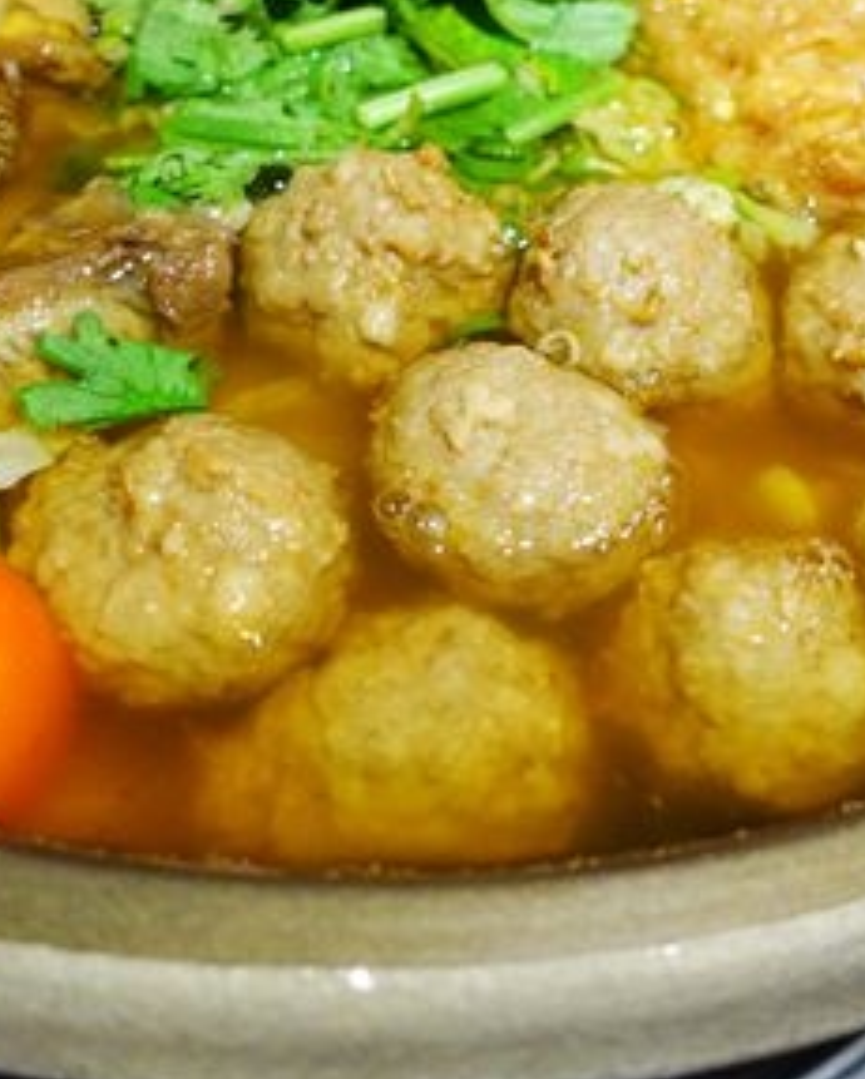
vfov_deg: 36.2
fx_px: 1630
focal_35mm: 51
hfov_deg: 29.3
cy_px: 344
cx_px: 628
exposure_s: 1/30
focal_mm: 8.8
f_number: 2.5
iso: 125
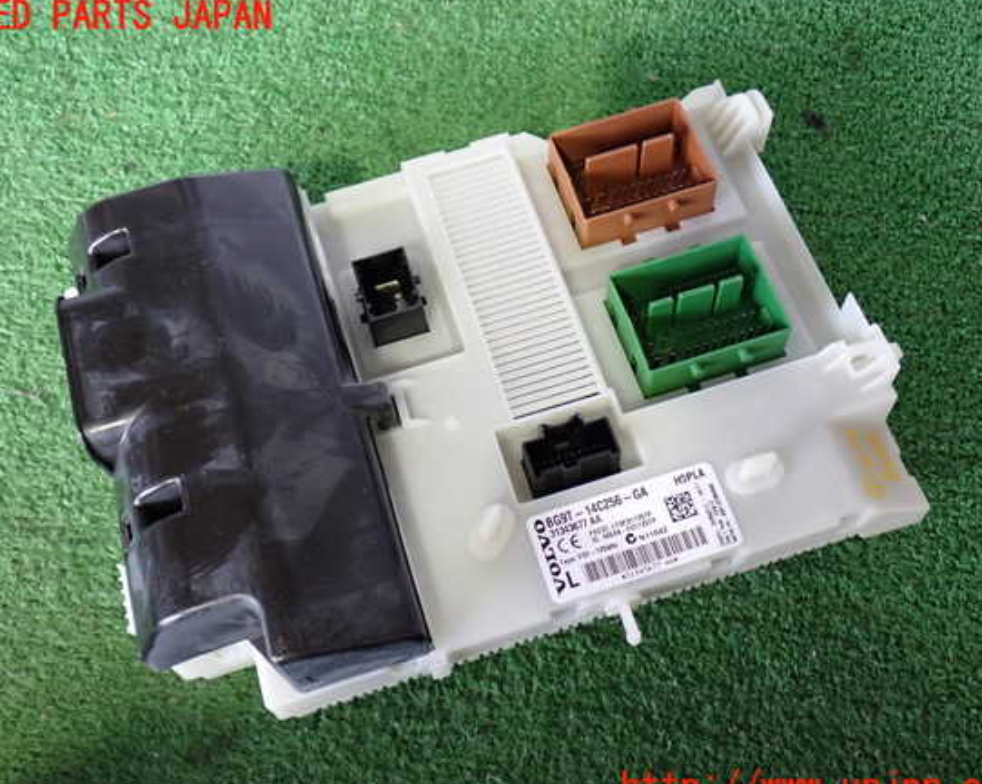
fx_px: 1133
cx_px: 486
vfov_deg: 38.2
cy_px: 403
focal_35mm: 39
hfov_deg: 46.9
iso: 500
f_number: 2.5
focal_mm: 6.37
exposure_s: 1/40
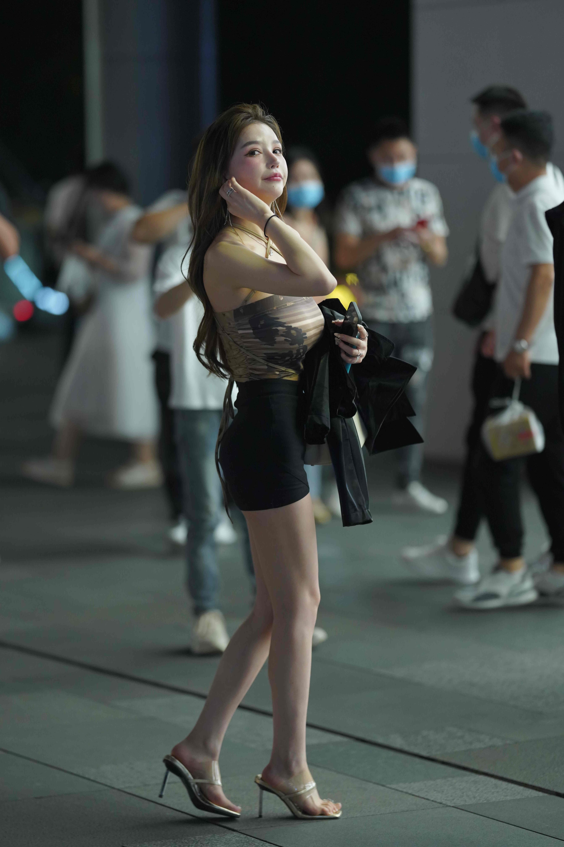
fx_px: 3172
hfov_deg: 10.2
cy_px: 424
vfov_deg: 15.2
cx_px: 282
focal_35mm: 135
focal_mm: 135
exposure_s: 1/200
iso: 1600
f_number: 2
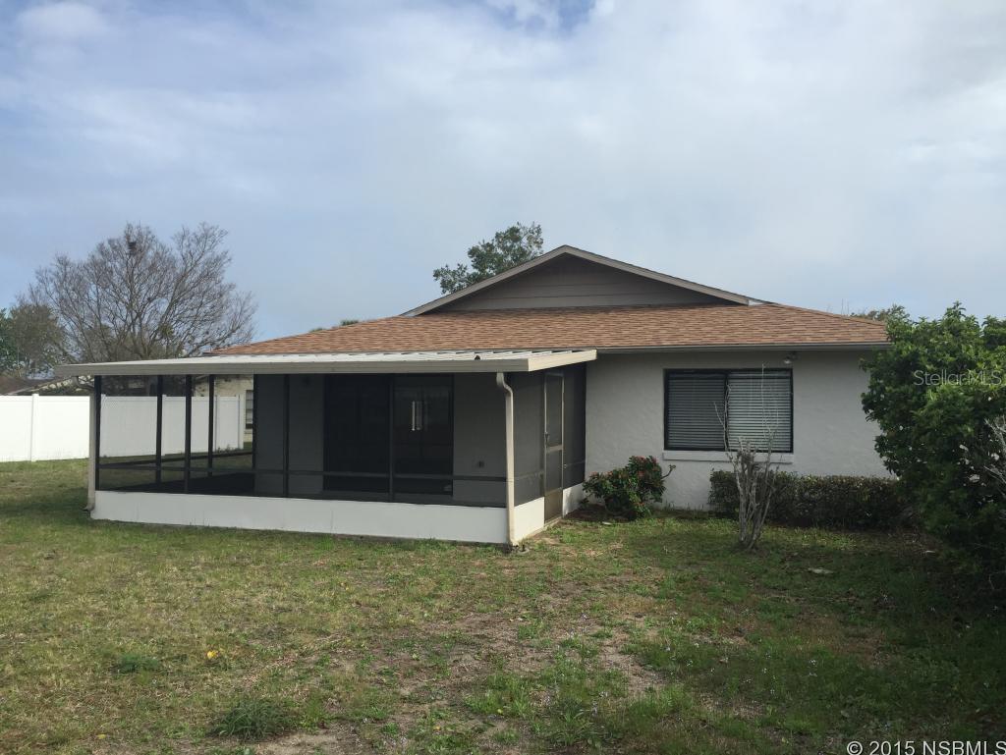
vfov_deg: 48.3
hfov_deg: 61.6
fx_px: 843
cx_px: 503
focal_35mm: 29
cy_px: 378
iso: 32
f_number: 2.2
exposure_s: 1/1799
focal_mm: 4.15
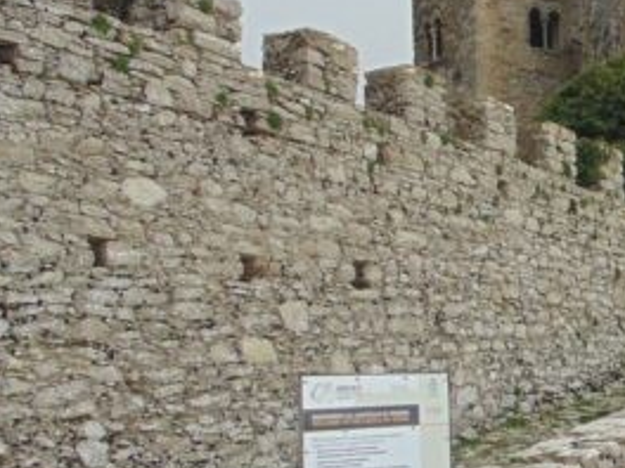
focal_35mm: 64
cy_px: 310
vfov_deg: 22.8
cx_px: 810
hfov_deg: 25.9
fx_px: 1156
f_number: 3.1
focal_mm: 4
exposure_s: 1/500
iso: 80
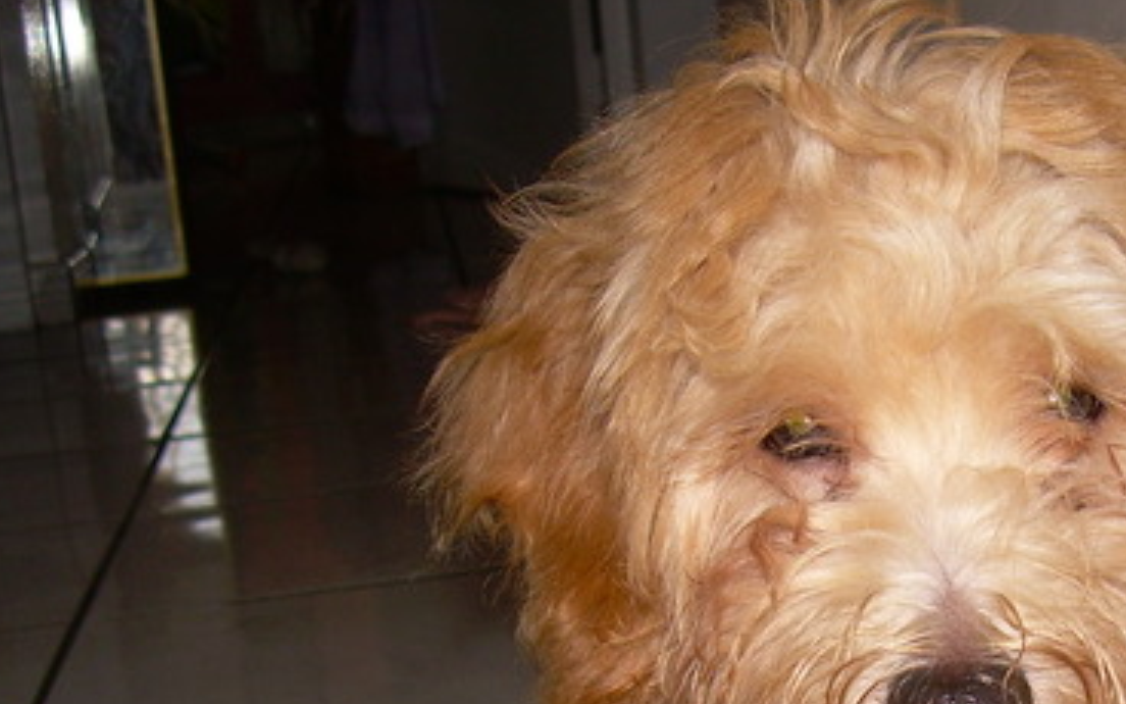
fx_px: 2148
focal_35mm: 70
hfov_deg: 28.8
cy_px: 670
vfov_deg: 18.2
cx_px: 881
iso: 50
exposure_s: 1/60
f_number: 2.8
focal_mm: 6.3
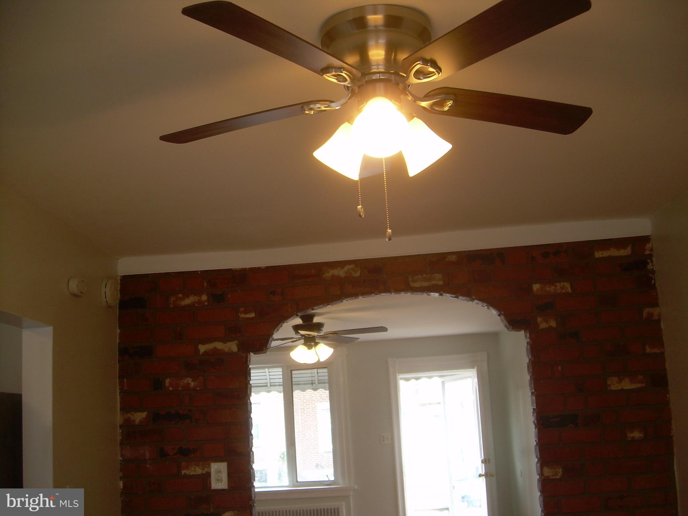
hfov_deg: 49.0
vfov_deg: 37.7
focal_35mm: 38
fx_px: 755
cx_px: 344
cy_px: 258
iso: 50
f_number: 2.8
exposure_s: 1/38.9
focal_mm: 6.3
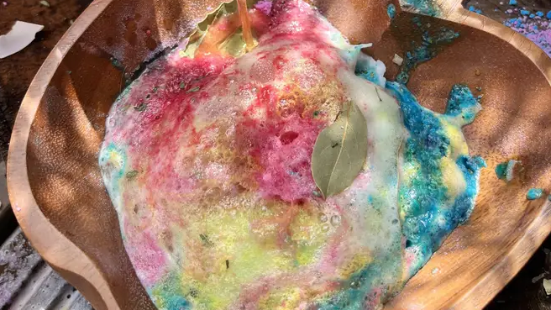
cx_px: 275
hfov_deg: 52.8
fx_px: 555
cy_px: 31
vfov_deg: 29.9
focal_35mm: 38
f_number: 1.6
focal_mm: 5.1
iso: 50
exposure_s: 1/913
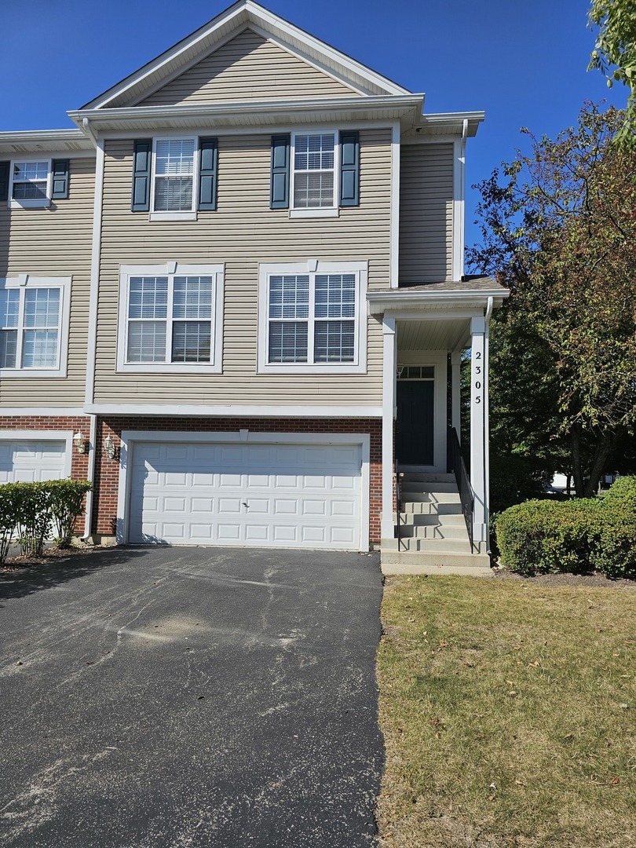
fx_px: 563
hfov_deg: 58.9
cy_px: 424
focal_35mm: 23
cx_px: 318
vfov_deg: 73.9
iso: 16
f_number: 1.7
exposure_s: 1/1391
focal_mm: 6.3
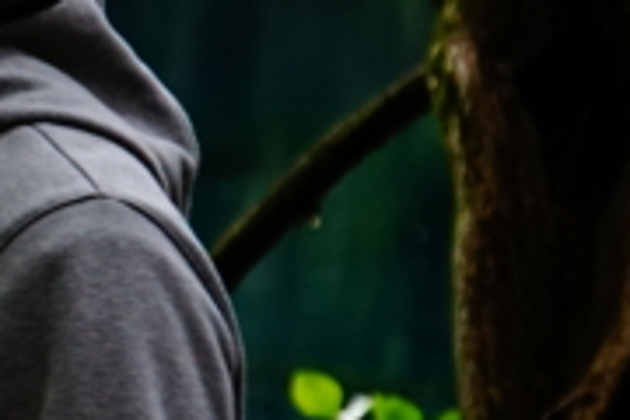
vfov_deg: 2.1
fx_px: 11427
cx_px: -752
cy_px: 128
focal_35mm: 653
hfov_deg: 3.1
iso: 800
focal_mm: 98
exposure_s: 1/160
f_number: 5.6
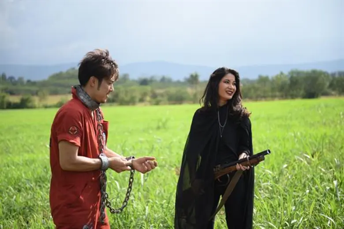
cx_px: 172
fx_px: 669
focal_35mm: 70
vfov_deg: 19.5
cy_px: 114
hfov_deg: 28.8
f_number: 2.8
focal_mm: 70
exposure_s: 1/800
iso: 100
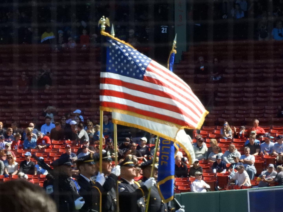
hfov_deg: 3.6
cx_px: 142
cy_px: 106
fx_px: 4496
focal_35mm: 550
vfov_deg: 2.7
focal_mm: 98.5
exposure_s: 1/2500
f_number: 8
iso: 1600
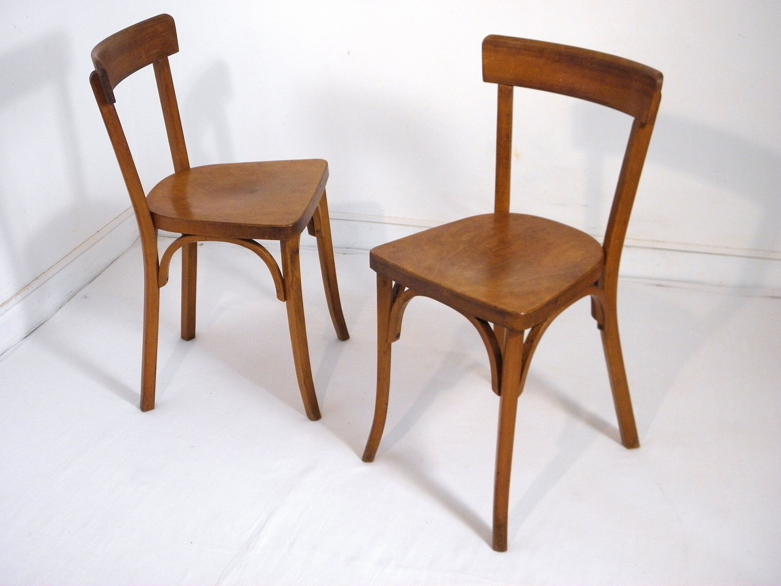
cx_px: 390
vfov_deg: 32.9
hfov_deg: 42.9
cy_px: 293
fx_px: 993
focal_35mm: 44
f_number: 3.9
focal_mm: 7.9
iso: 200
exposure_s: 1/30
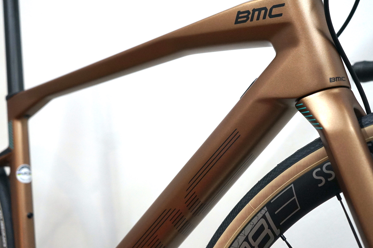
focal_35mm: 42
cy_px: 128
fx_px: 435
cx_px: 186
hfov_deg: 46.4
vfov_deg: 31.8
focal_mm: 34
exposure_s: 1/160
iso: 1600
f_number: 4
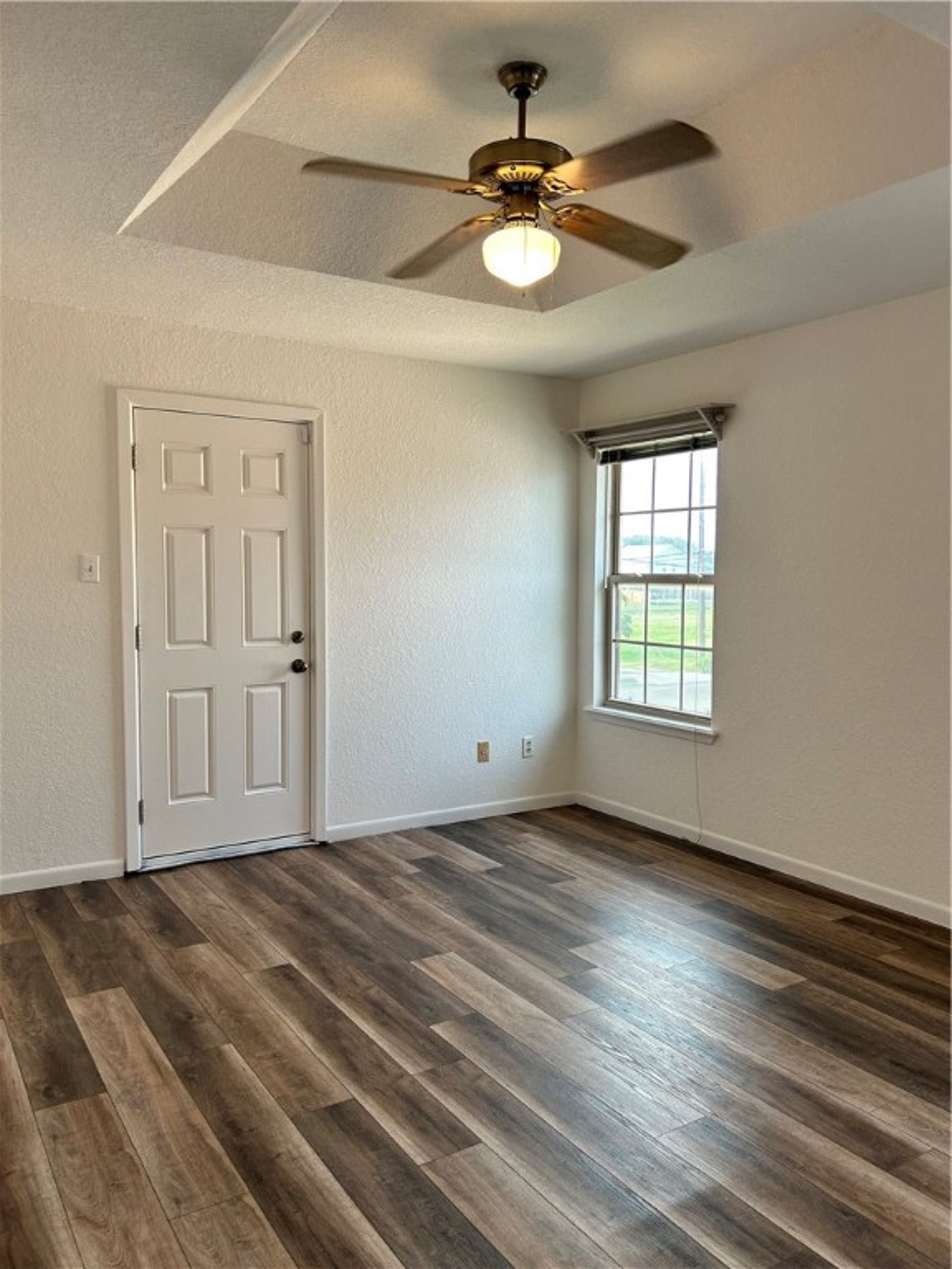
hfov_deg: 53.1
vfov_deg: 67.3
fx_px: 953
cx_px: 476
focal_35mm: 26
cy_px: 634
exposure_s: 1/120
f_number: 1.5
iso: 80
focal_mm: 5.7
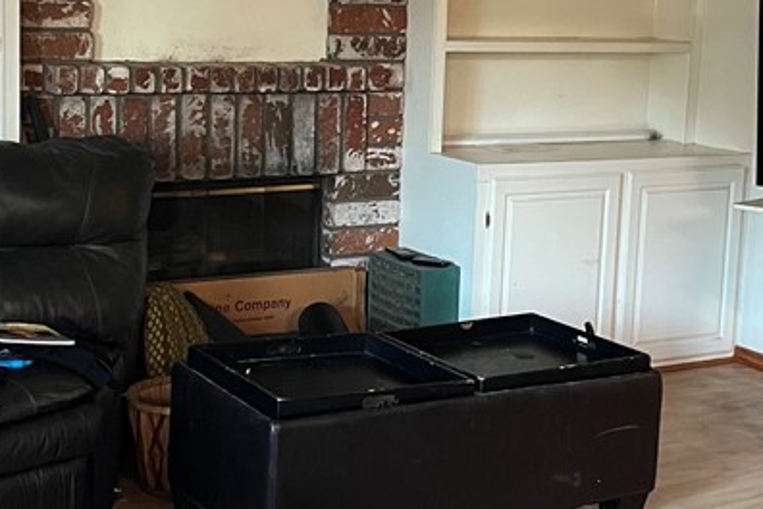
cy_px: 185
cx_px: 405
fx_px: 1483
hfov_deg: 28.8
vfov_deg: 19.4
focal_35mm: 70
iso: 400
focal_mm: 5.1
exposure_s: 1/40
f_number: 1.6
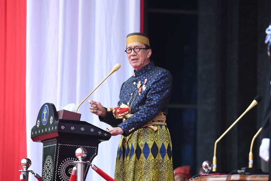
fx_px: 1806
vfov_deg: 5.7
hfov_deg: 8.6
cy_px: 90
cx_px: 136
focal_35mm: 240
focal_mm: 240
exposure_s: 1/640
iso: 1250
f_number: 5.3
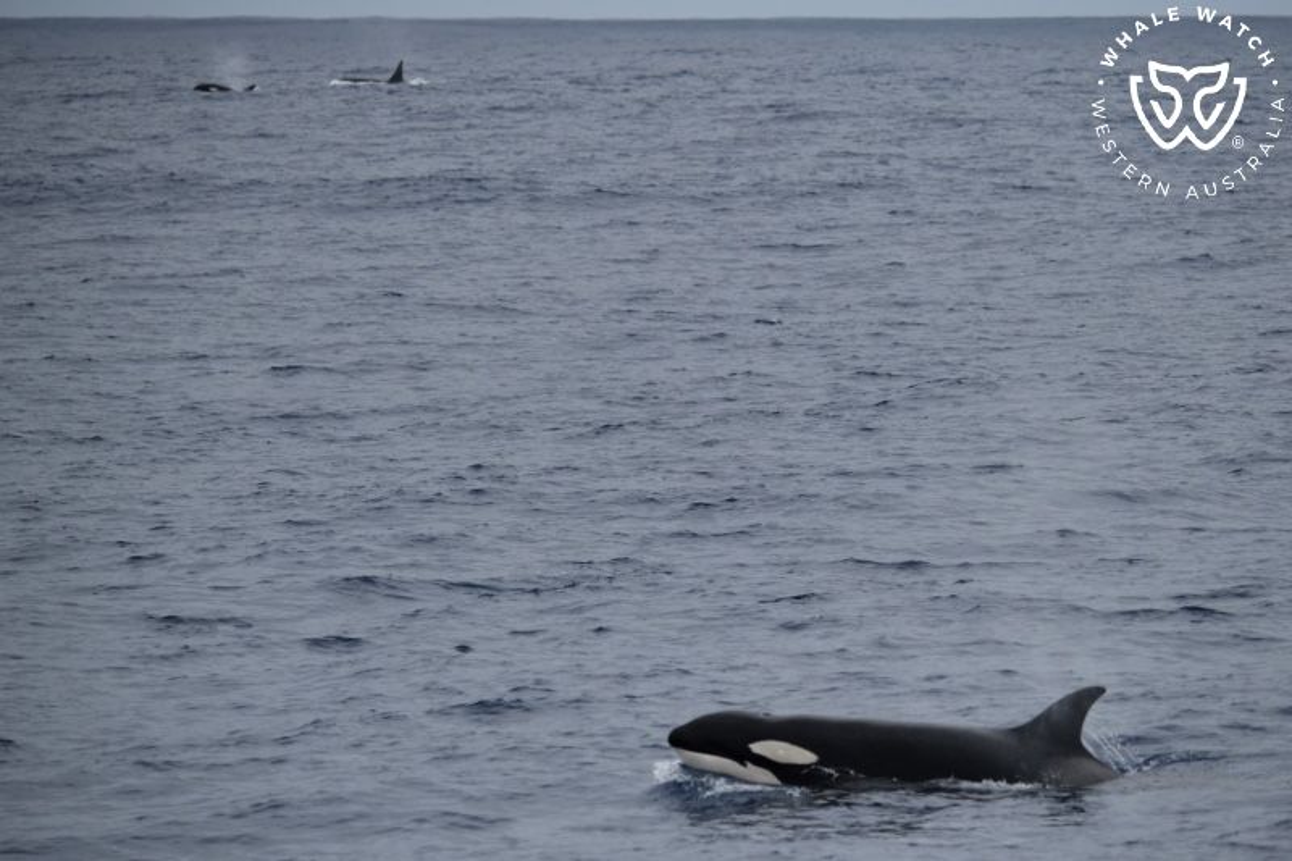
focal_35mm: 450
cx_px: 646
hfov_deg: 4.6
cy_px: 430
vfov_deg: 3.1
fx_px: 16146
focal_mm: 450
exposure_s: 1/8000
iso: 900
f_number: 6
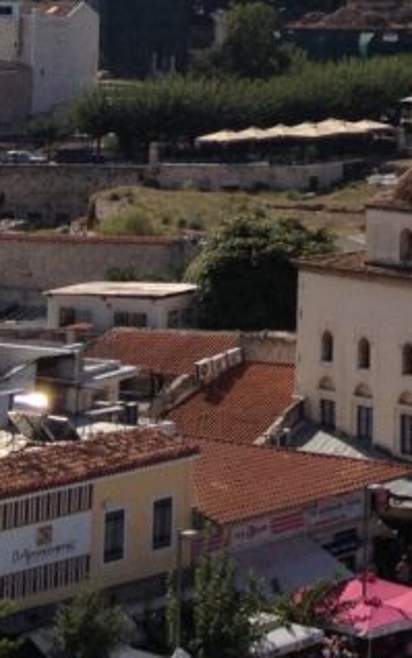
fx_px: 2513
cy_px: -199
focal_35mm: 140
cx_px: 816
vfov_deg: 14.3
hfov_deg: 8.9
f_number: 2.4
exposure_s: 1/2907
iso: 50
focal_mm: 4.28
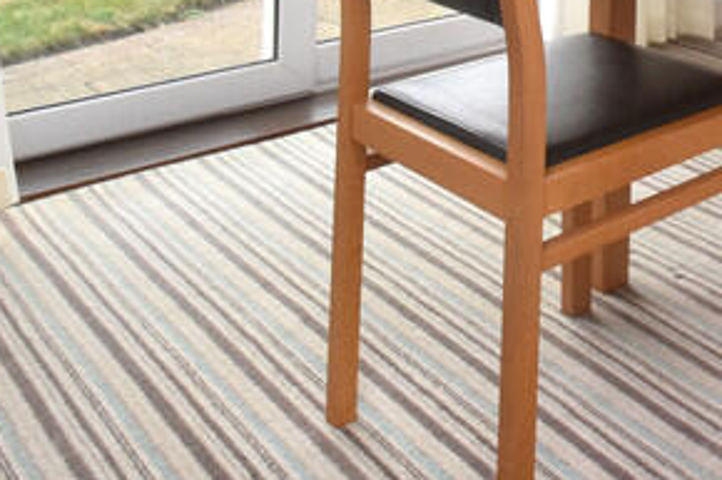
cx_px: 702
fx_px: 1062
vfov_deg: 19.6
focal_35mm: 53
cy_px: -359
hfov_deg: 34.5
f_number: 10
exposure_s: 1/125
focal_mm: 10
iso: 400
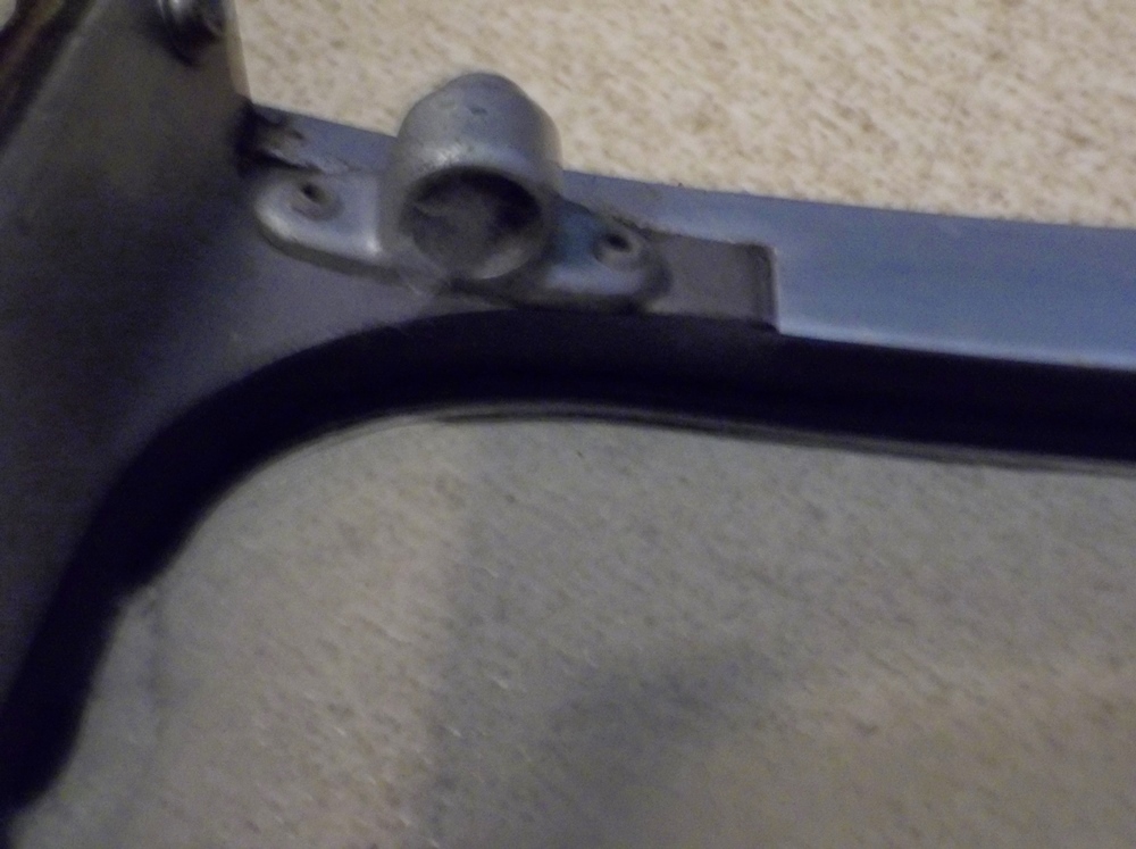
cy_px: 424
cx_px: 568
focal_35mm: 135
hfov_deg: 14.6
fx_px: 4424
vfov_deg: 11.0
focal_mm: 24.5
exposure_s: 1/8
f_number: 5.9
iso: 400
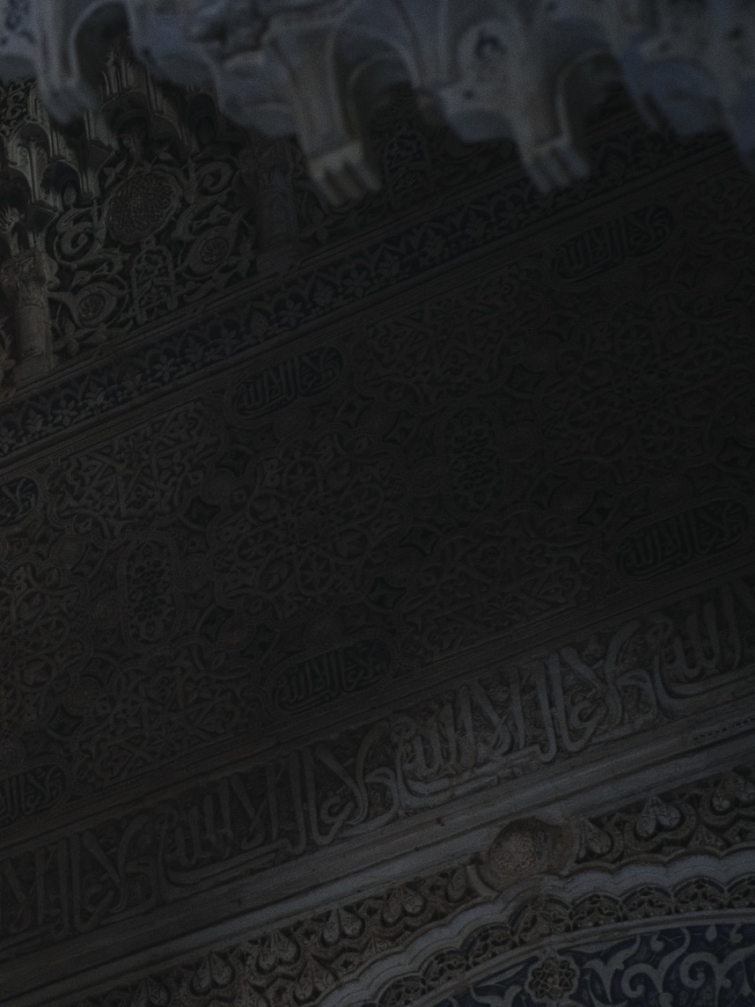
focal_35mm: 114
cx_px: -267
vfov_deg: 17.3
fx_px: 3315
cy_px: 574
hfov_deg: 12.5
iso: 320
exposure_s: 1/90
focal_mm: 35
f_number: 4
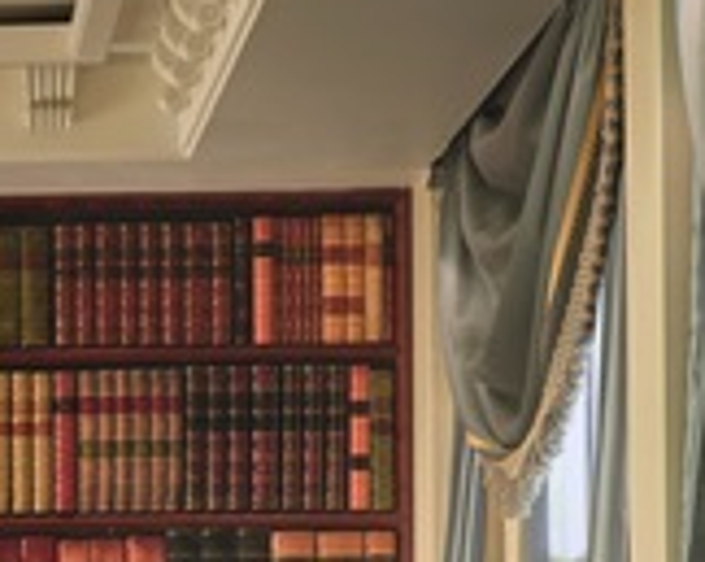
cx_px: -997
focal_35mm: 247
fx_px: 5144
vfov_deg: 6.0
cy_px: 1242
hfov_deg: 7.3
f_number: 11
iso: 100
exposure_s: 1/1.25
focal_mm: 50
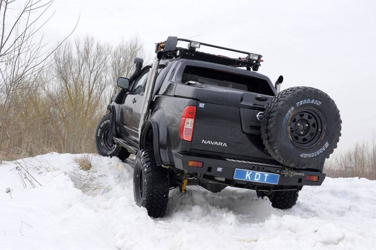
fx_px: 543
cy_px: 125
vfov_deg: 25.9
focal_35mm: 52
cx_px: 188
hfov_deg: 38.2
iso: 500
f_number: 9
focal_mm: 52
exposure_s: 1/125
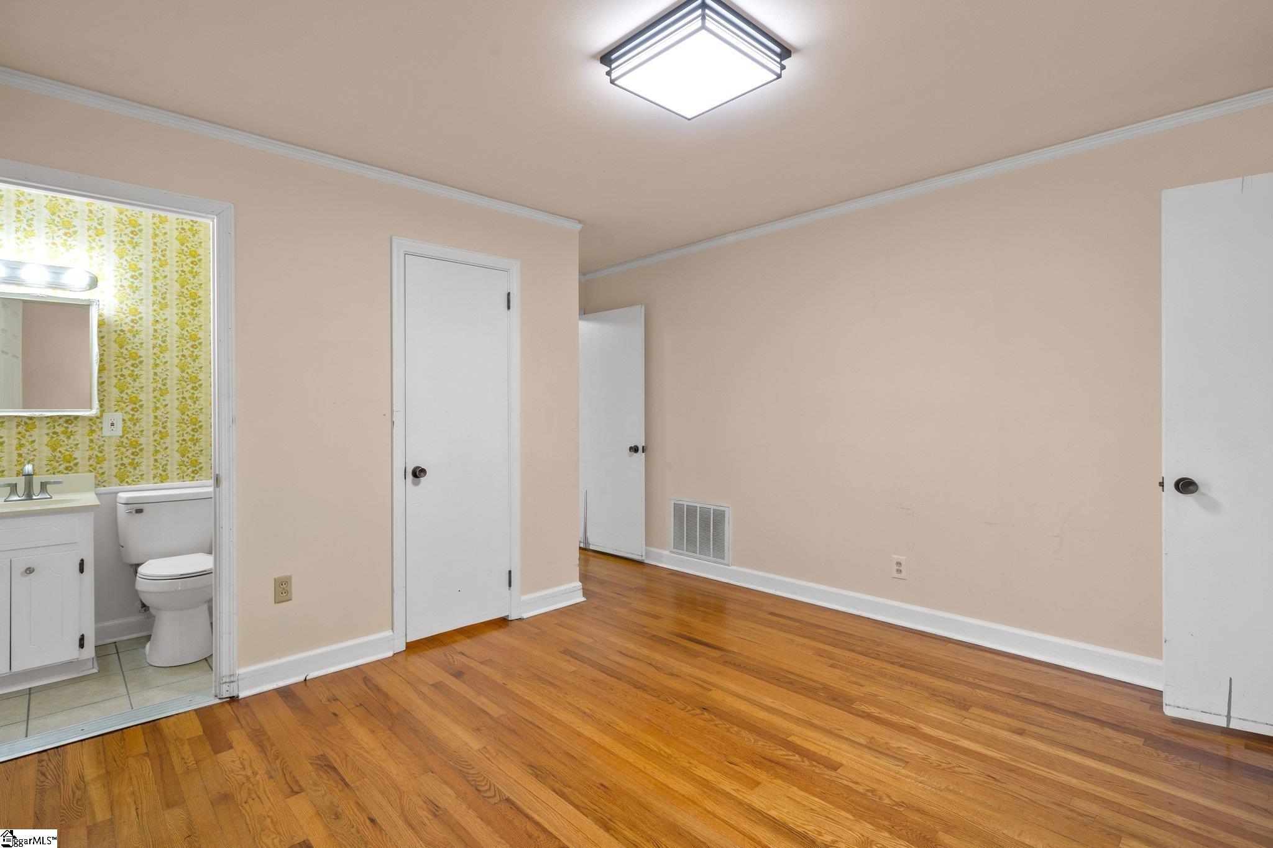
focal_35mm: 16
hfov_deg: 96.7
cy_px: 424
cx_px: 636
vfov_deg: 73.7
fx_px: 566
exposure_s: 1/10
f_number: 8
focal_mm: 16
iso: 320
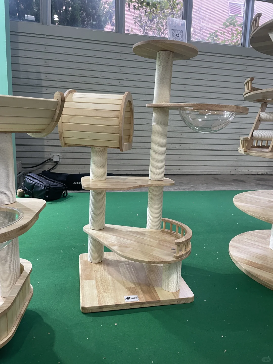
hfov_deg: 53.1
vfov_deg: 67.3
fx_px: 273
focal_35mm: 26
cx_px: 136
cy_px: 182
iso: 100
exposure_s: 1/50
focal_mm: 4.2
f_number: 1.6
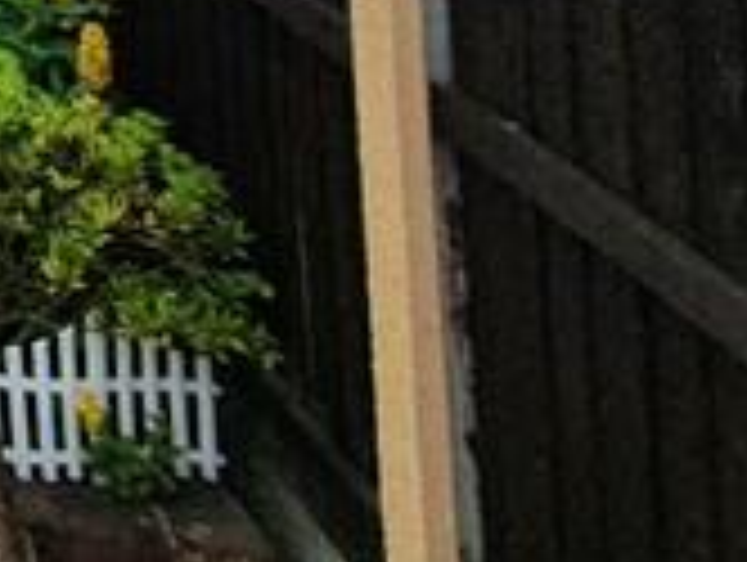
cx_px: -904
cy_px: -782
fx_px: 1729
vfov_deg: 13.5
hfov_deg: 16.1
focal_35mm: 80
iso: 50
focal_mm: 1.8
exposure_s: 1/966
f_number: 2.2
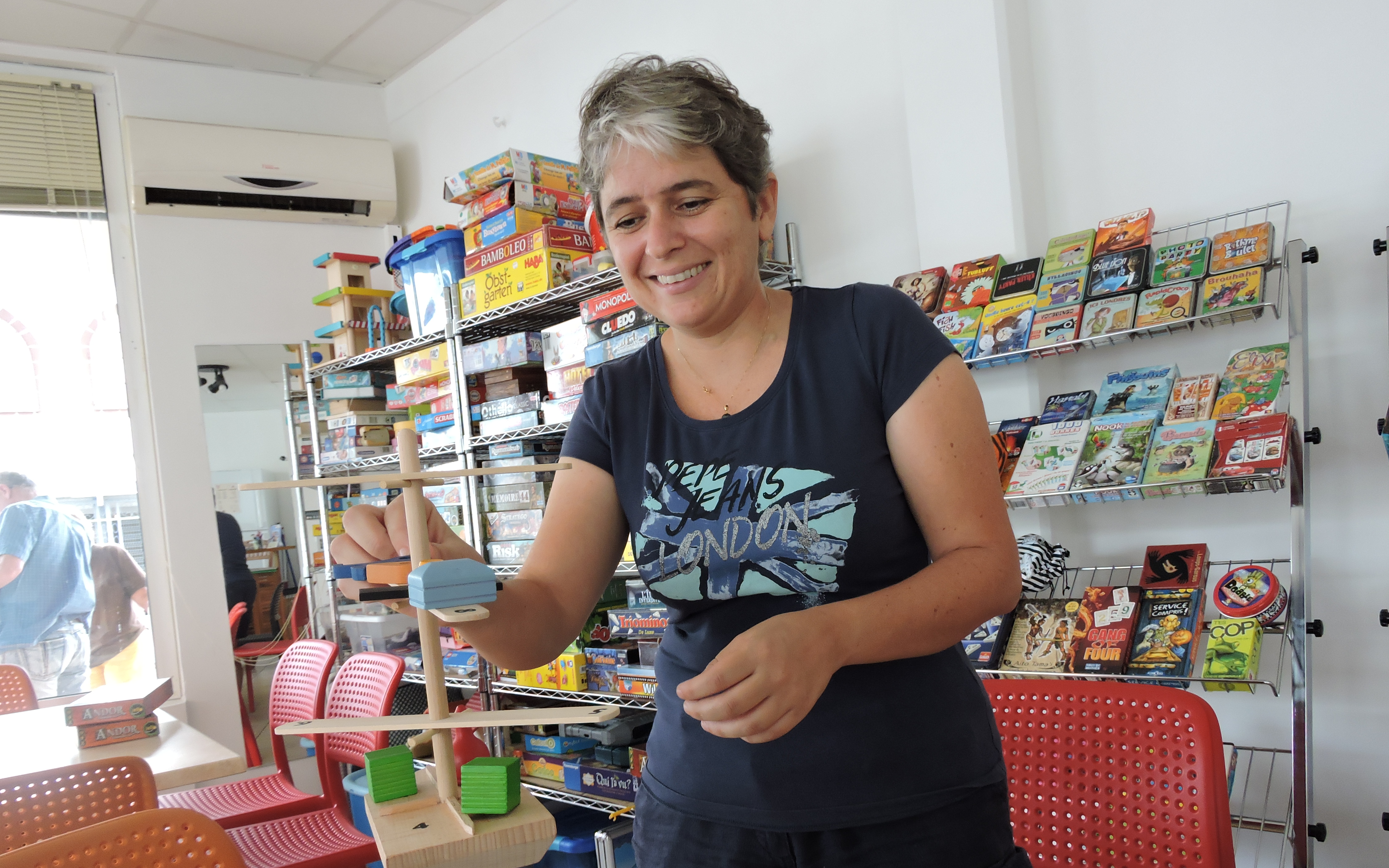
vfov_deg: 47.3
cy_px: 531
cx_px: 705
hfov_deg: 70.4
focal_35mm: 26
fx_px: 984
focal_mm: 4.3
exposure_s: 1/30
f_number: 3.3
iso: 220
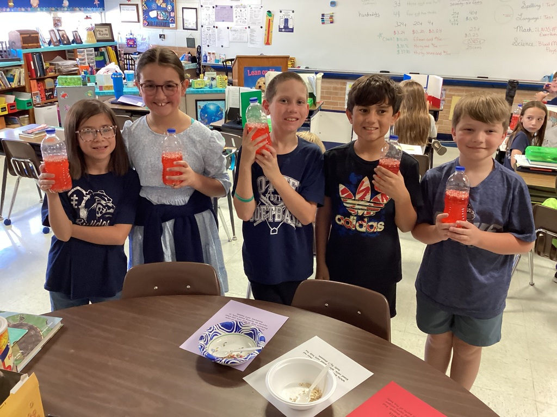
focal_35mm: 31
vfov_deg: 45.4
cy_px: 208
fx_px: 499
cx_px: 278
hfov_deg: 58.4
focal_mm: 3.3
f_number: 2.4
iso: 320
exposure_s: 1/60
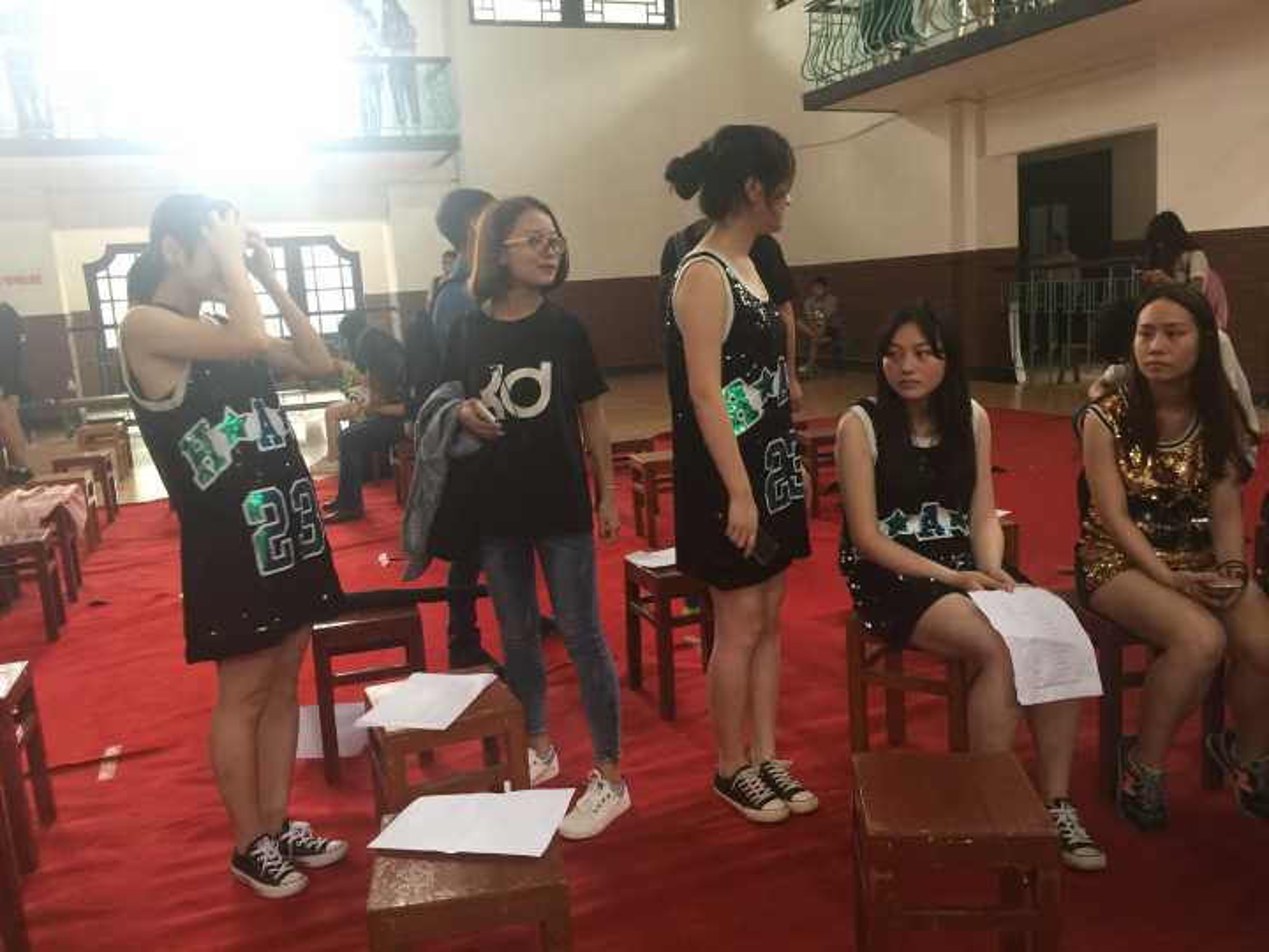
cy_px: 476
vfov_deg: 48.2
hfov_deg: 61.7
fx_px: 1063
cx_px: 634
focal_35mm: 29
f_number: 2.2
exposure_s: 1/17
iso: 50
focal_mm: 4.15
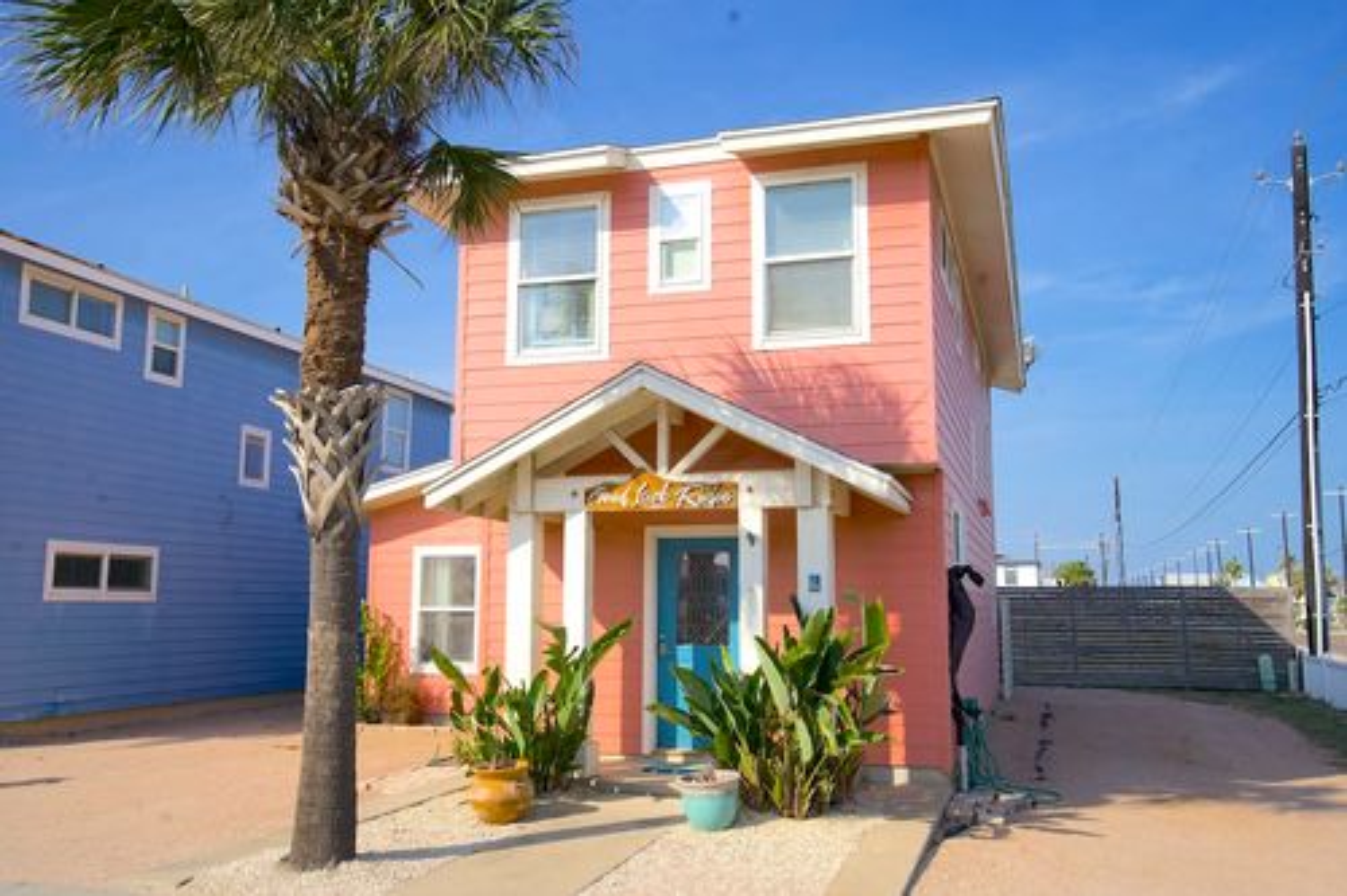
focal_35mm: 32
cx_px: 674
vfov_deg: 41.1
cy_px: 448
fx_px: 1197
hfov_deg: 58.7
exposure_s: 1/200
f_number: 10
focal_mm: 32
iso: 100
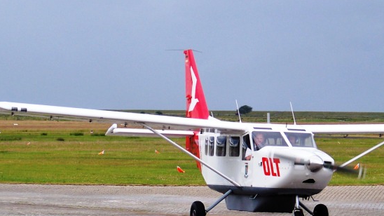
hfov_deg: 9.7
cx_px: 256
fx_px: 2260
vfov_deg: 5.5
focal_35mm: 222
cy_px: 134
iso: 64
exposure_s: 1/500
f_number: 3.2
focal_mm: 19.3
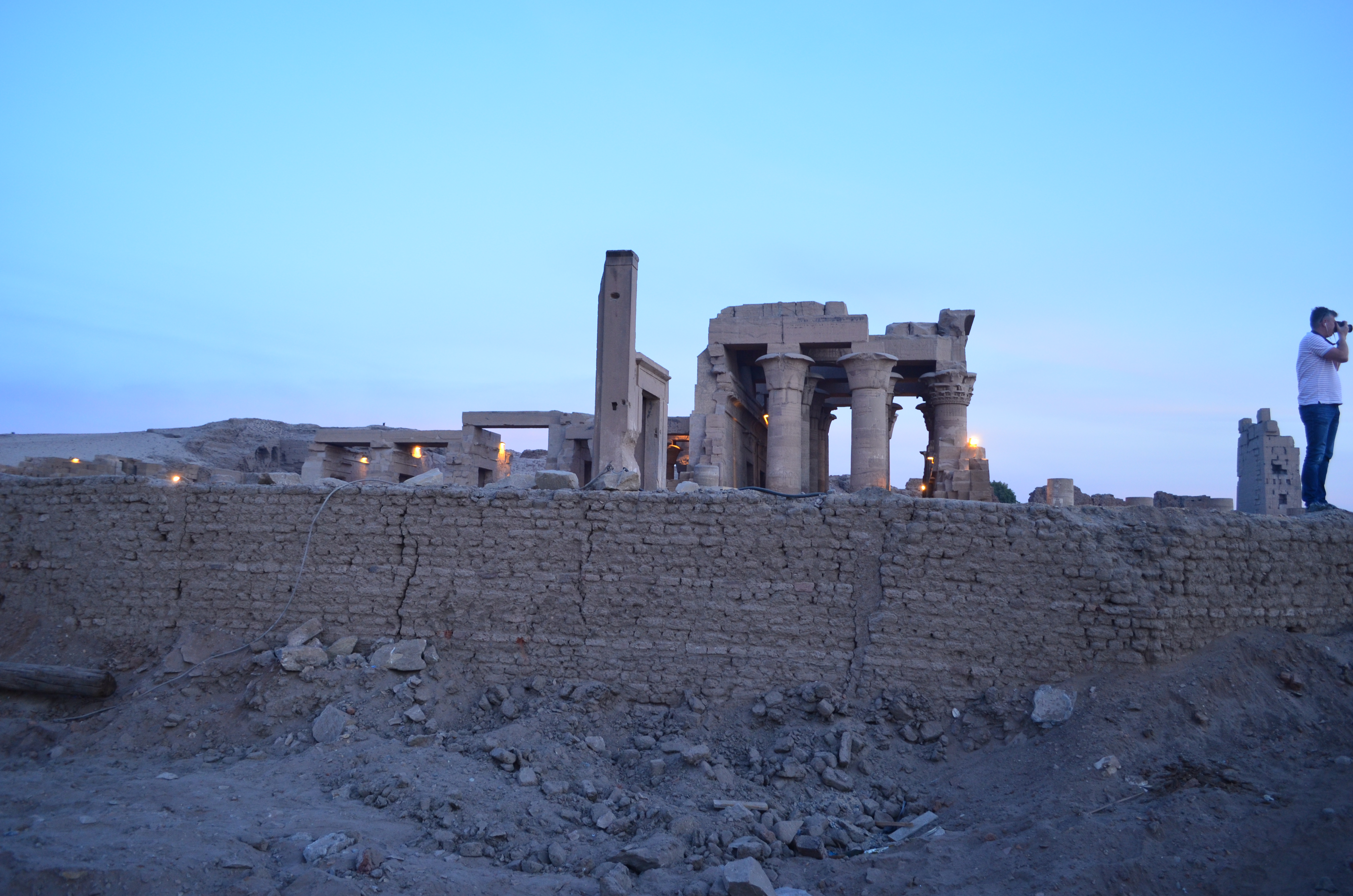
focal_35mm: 27
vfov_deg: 47.7
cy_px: 448
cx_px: 676
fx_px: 1013
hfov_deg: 67.5
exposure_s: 1/60
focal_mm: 18
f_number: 4
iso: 500
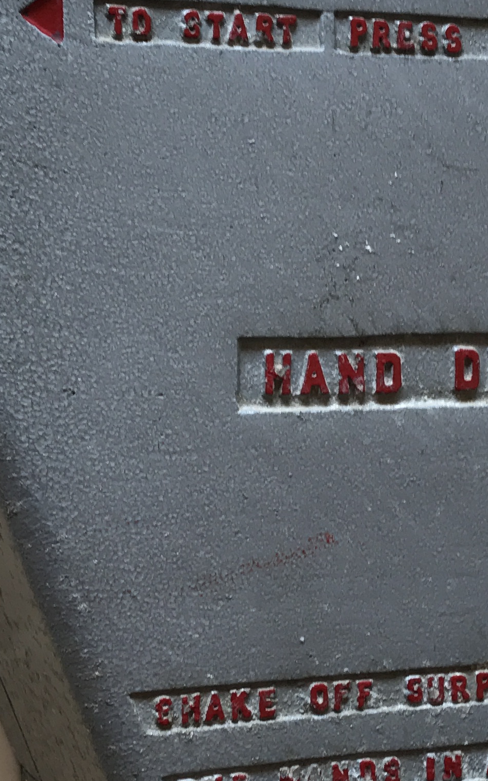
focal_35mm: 79
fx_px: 1681
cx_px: 242
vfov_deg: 26.1
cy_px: 425
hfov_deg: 16.5
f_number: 1.8
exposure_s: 1/50
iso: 32
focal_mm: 3.99
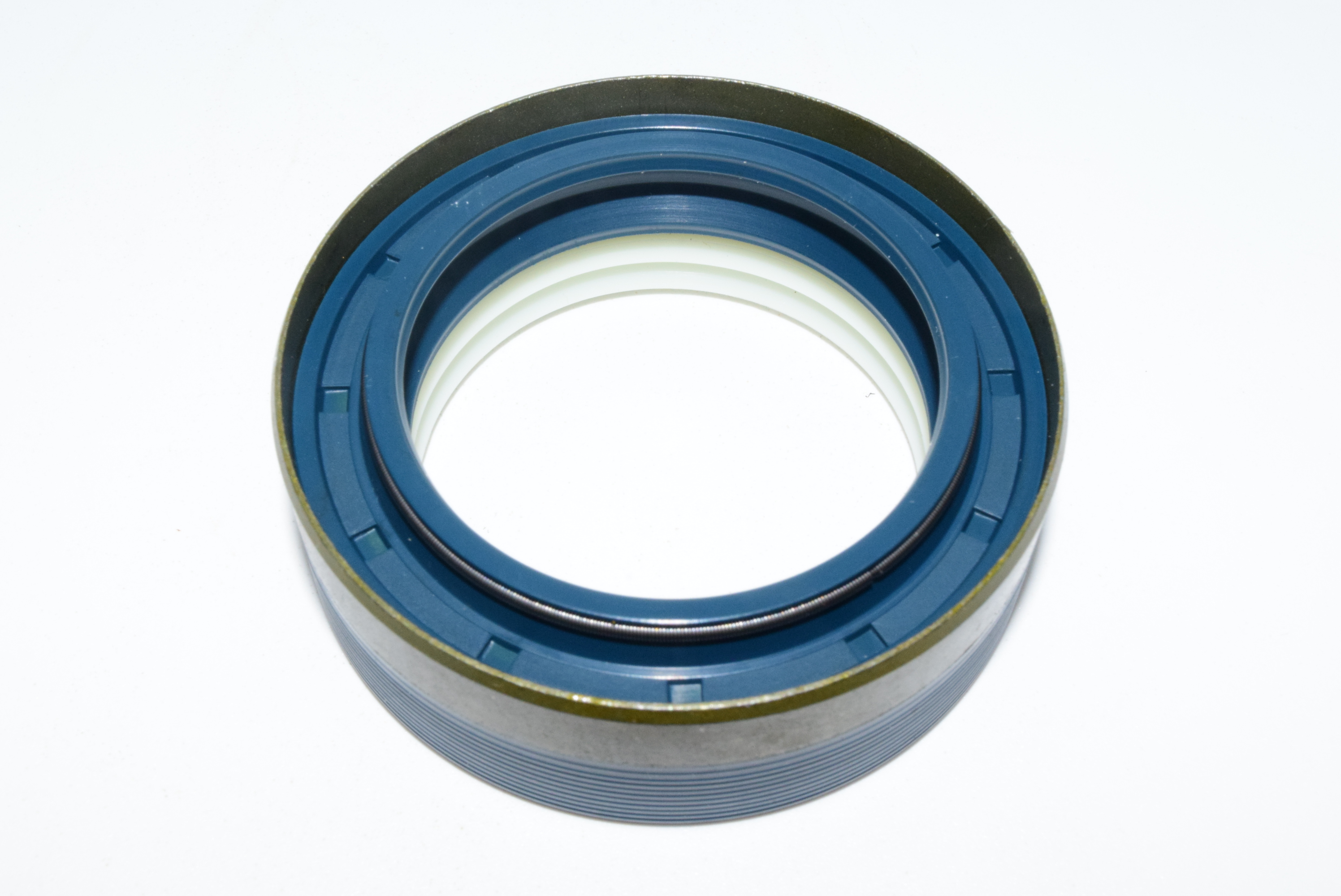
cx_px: 670
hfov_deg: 38.9
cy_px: 448
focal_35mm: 51
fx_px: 1901
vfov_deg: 26.5
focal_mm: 34
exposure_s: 1/60
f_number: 29
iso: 1600
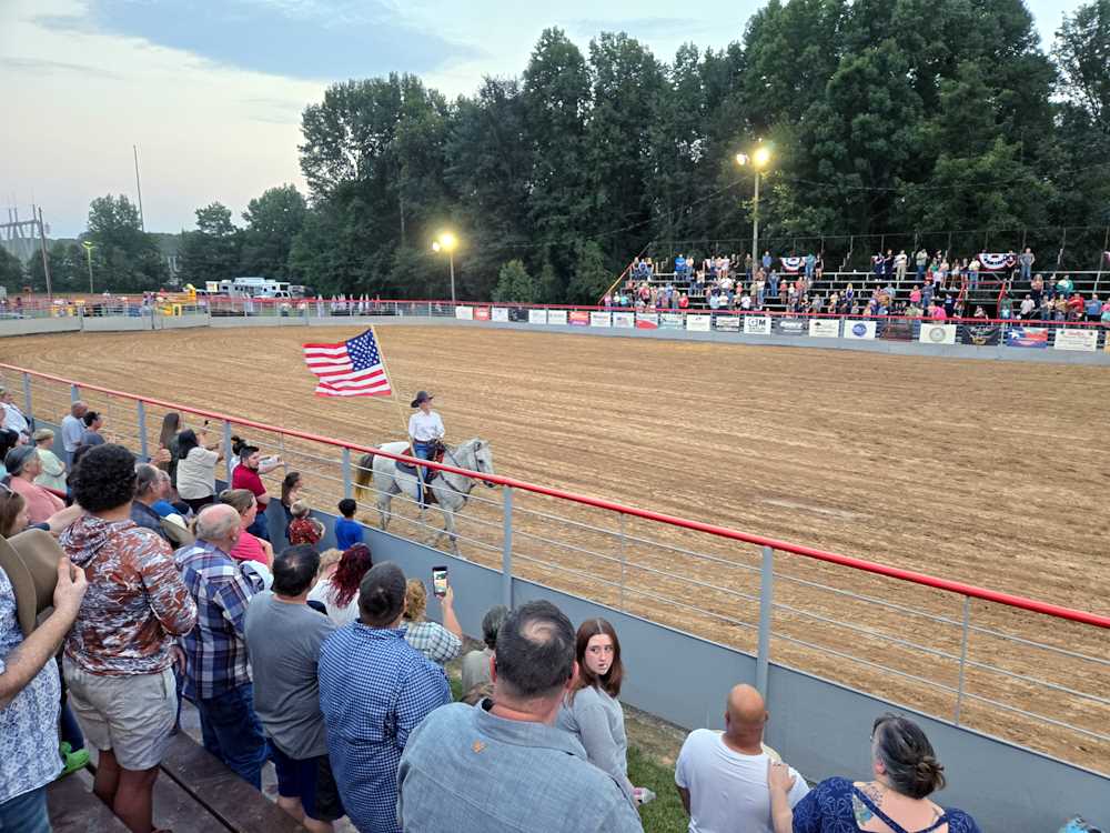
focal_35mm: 23
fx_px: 738
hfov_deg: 73.9
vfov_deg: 58.9
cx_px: 555
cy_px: 416
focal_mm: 5.4
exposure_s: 1/120
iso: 160
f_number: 1.8
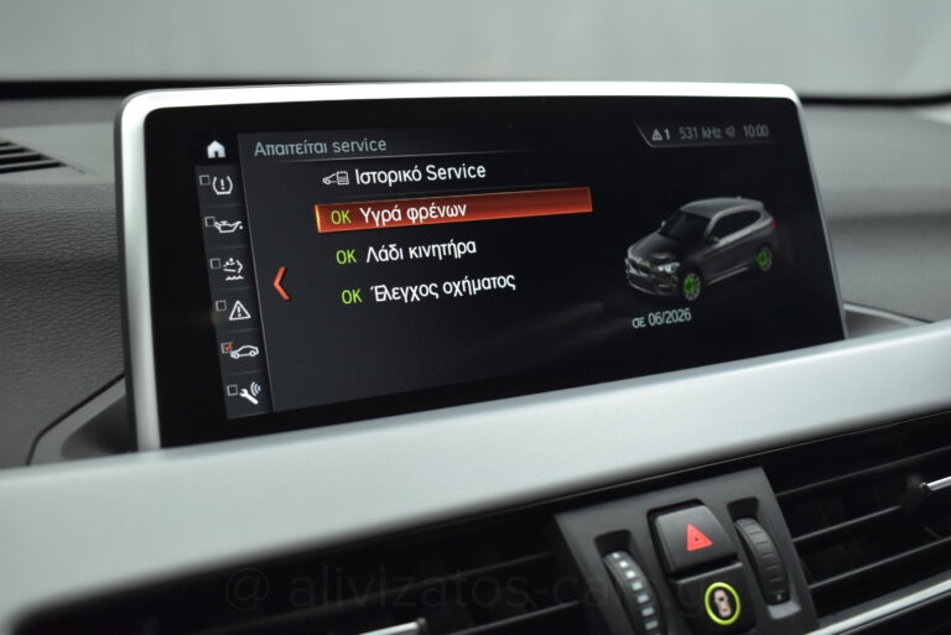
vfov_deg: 36.9
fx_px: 951
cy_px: 318
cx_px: 476
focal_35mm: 36
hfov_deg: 53.1
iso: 1600
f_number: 4
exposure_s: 1/80
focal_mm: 24
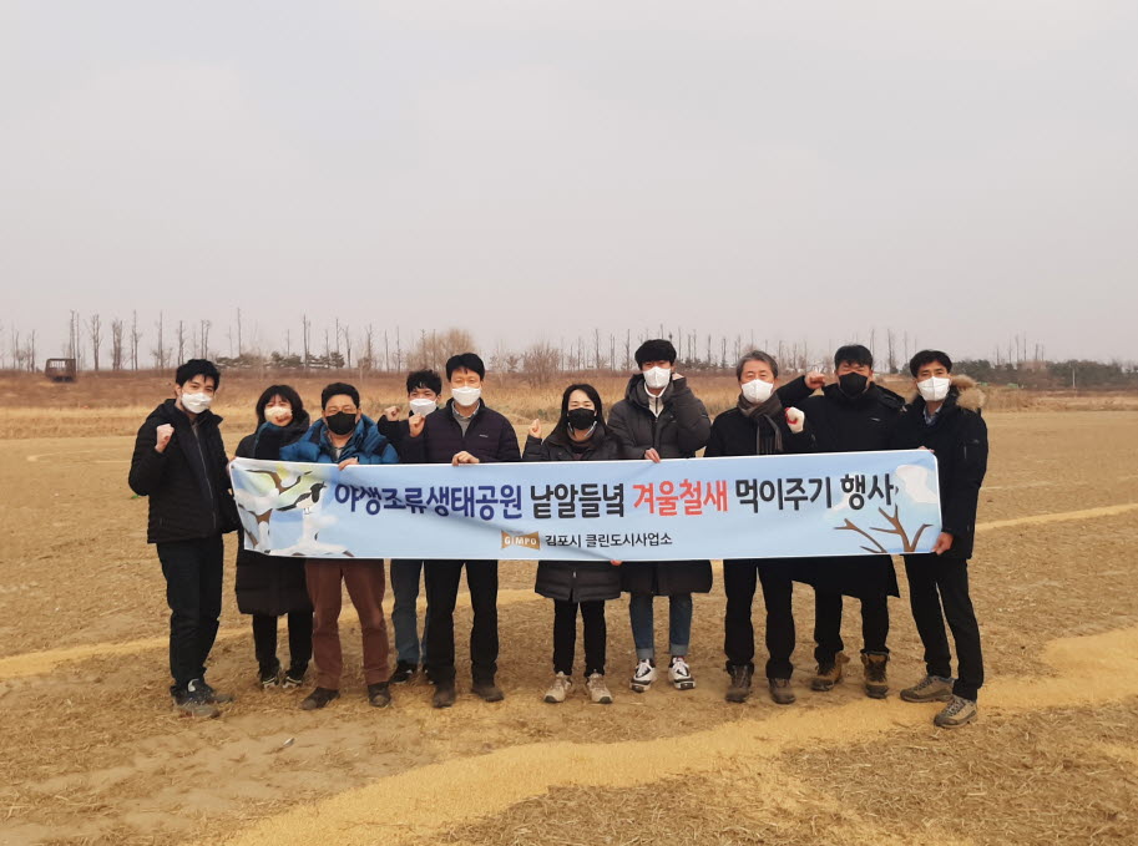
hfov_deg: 67.5
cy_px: 423
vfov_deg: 52.8
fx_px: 852
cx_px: 569
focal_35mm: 26
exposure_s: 1/3322
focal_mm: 3.93
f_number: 1.7
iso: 40
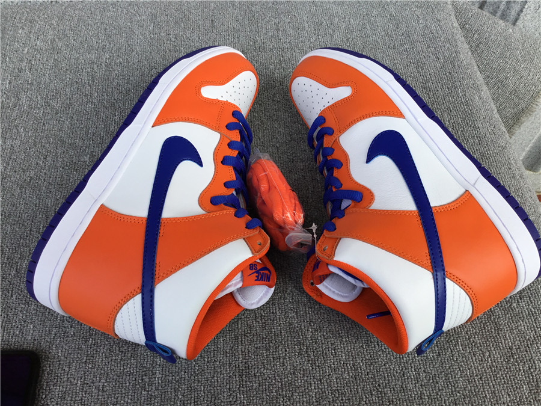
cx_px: 270
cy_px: 203
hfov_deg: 58.4
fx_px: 484
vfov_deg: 45.4
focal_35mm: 31
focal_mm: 3.3
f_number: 2.4
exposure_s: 1/438
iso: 25
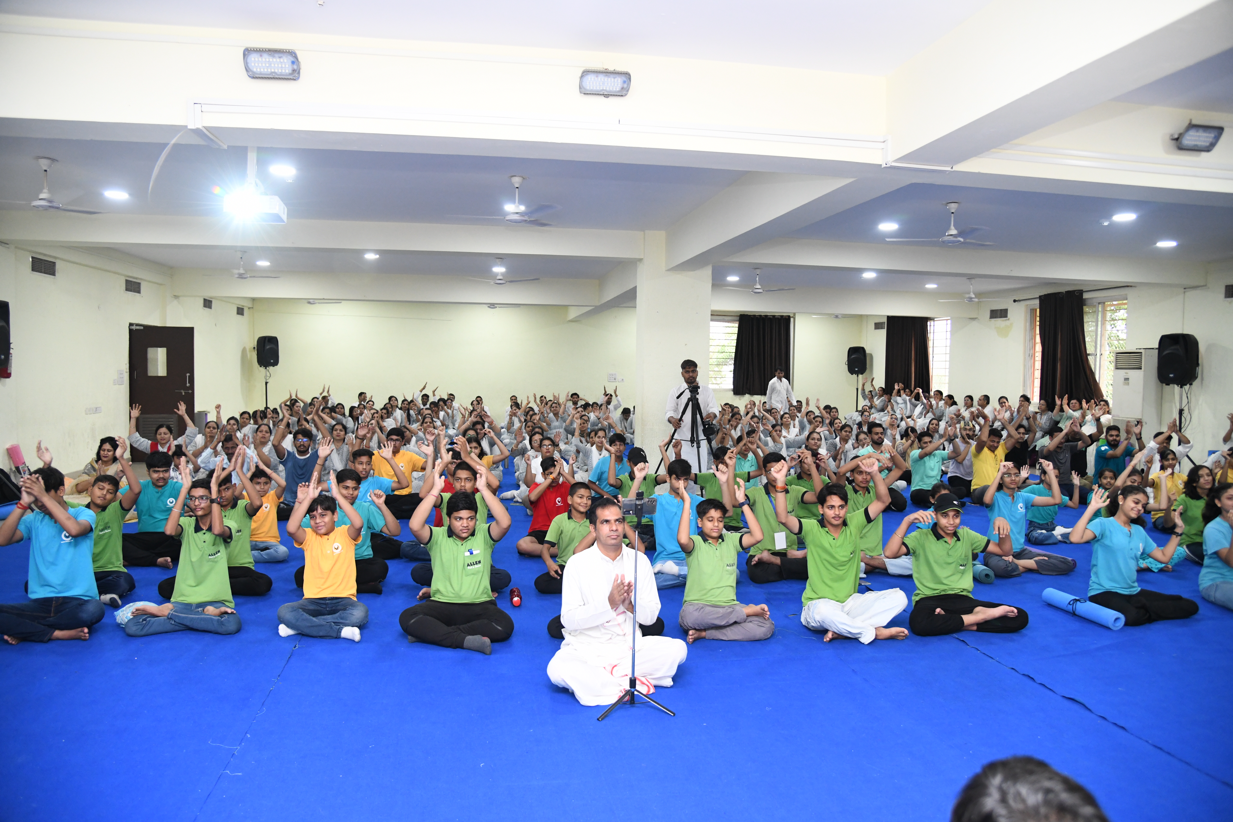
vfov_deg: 53.1
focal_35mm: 24
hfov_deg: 73.7
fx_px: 822
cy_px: 411
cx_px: 616
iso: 2500
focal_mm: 24
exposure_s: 1/125
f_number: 4
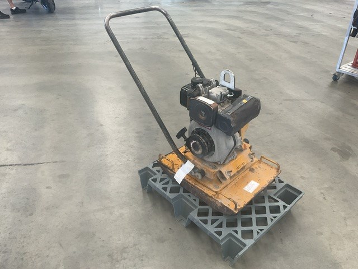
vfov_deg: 48.2
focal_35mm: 29
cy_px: 134
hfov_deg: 61.7
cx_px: 179
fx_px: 300
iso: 64
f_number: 1.8
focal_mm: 3
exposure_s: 1/100
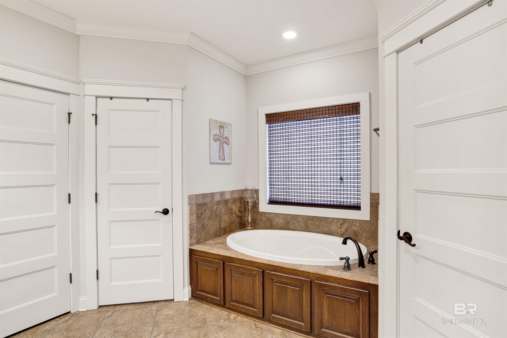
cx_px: 254
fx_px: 253
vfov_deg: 67.4
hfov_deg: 90.0
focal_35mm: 18
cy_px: 169
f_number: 11
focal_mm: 18
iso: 200
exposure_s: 1.3
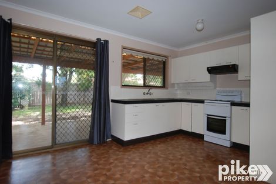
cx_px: 138
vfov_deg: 63.2
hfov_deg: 85.4
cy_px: 92
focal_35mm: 20
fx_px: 149
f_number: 4
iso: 200
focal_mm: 13
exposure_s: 1/60
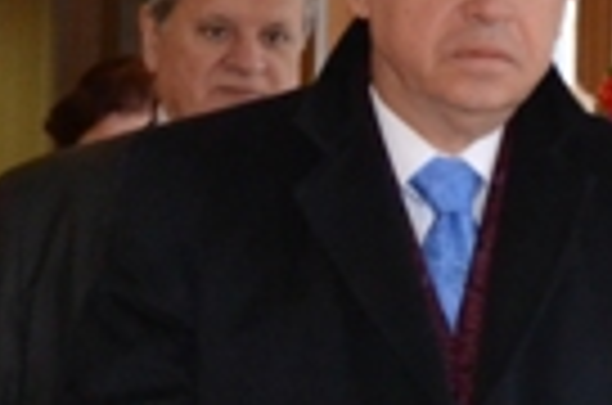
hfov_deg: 7.7
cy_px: 227
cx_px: 428
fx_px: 4562
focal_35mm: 269
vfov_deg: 5.1
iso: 2200
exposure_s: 1/60
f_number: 5
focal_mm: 38
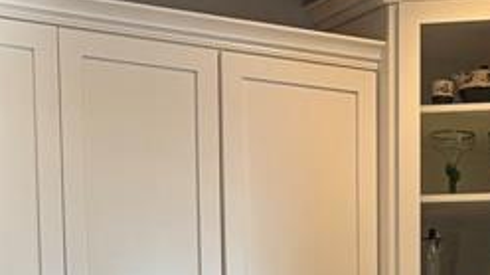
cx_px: 456
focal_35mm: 117
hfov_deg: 18.0
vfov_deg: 9.3
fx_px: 1519
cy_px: 643
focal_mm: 5.96
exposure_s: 1/120
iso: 125
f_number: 1.6
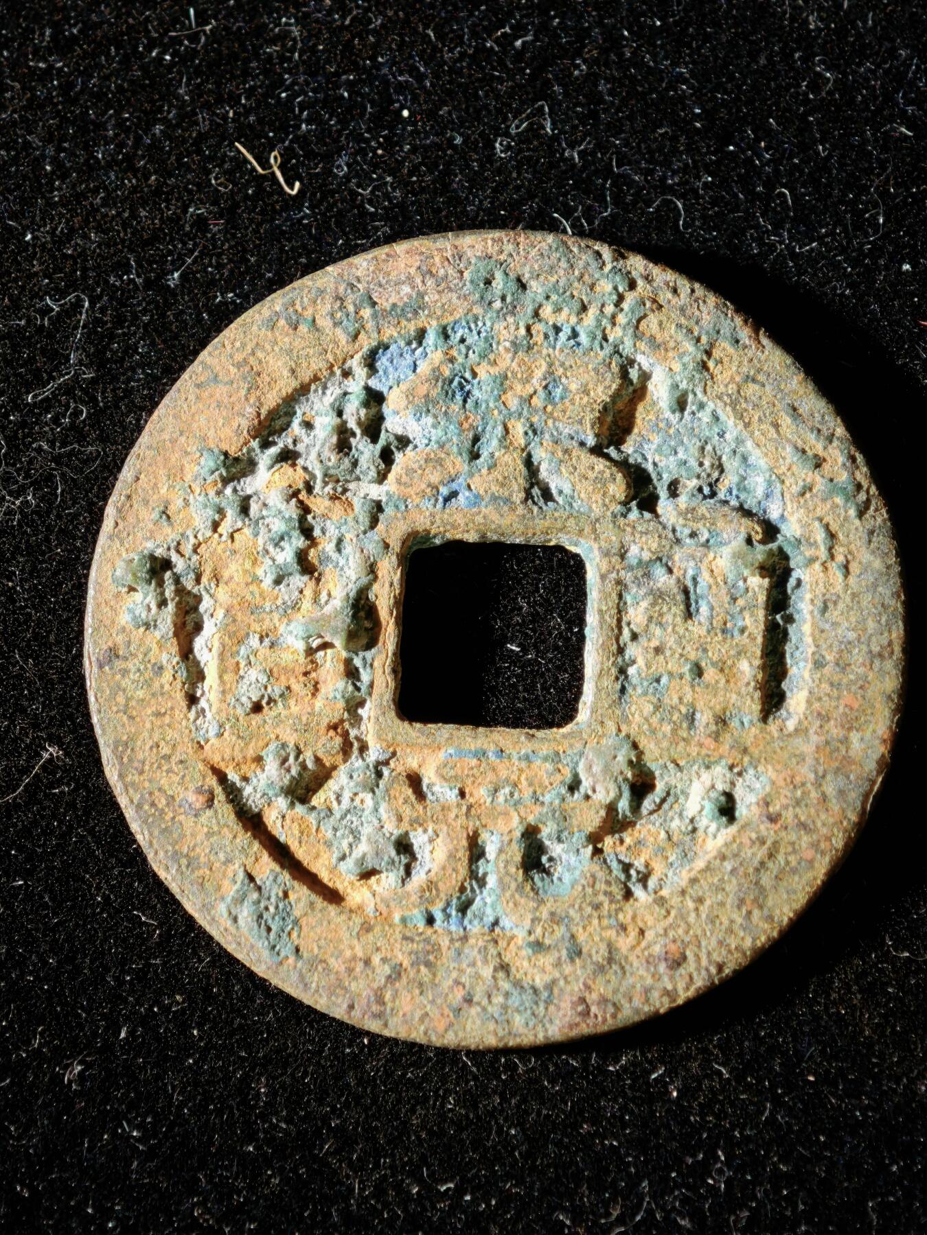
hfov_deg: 13.8
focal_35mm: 107
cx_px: 464
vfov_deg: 18.4
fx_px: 3821
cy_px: 618
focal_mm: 9
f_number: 2
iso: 400
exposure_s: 1/100
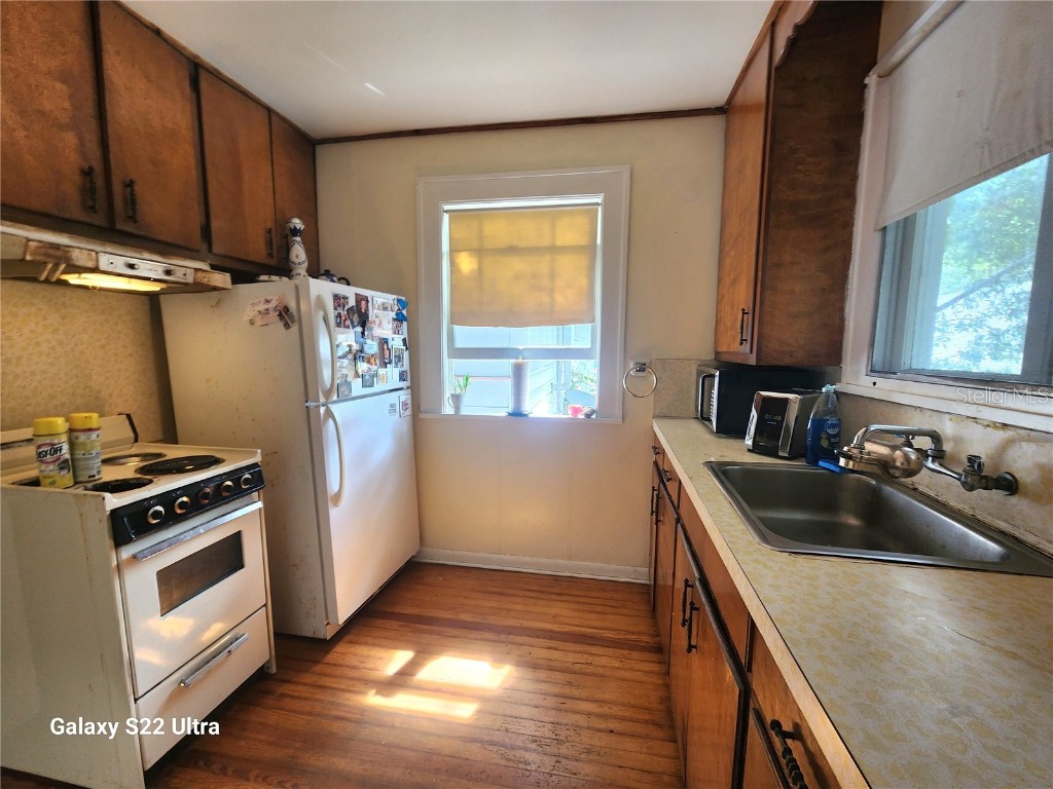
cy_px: 394
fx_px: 395
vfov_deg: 89.9
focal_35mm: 13
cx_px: 526
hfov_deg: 106.2
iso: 160
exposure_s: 1/60.2
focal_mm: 2.2
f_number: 2.2
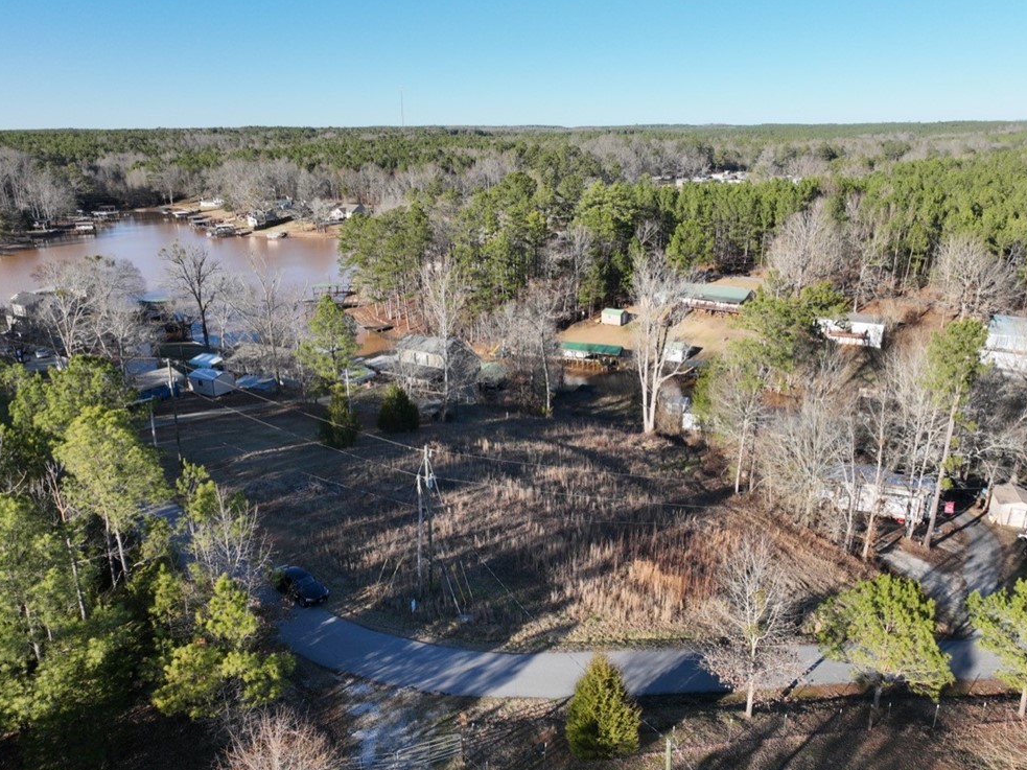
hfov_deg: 69.4
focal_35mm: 25
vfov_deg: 54.9
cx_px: 512
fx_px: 742
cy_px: 391
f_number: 2.8
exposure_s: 1/200
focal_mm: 12.29
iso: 210
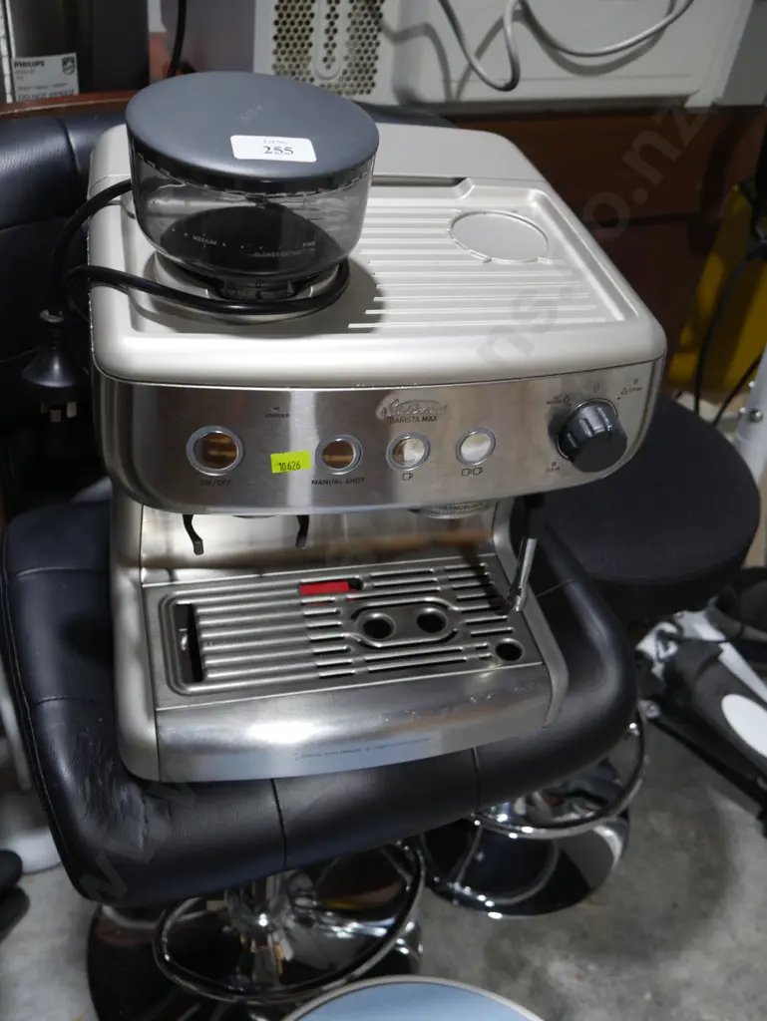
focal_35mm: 34
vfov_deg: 53.9
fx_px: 1004
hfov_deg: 41.8
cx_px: 384
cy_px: 510
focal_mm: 17
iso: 200
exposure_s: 1/60
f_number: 4
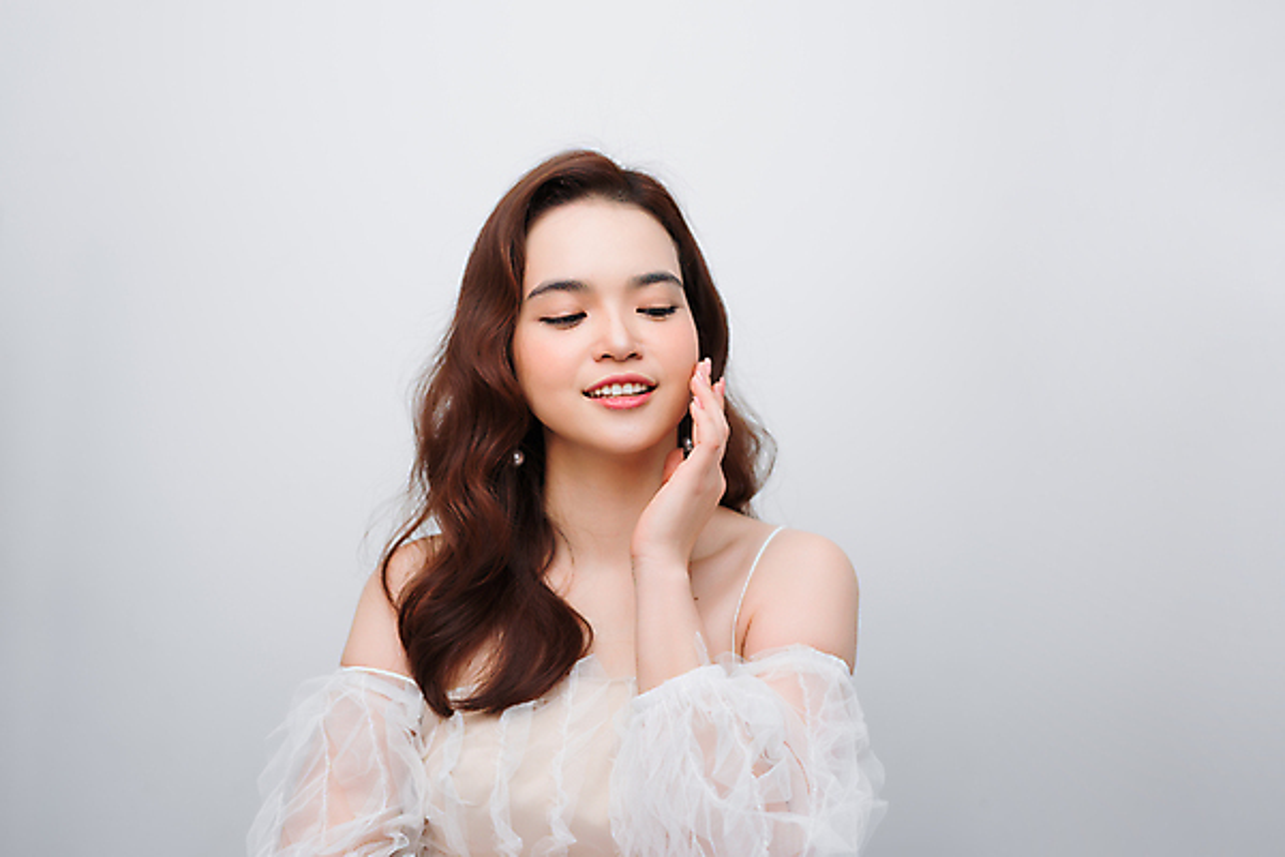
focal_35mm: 50
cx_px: 642
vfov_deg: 27.0
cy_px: 428
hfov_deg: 39.6
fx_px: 1785
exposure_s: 1/160
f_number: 2.5
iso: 100
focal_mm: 50
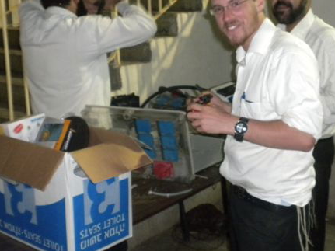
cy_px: 118
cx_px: 207
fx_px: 532
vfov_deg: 26.5
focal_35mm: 55
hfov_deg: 34.8
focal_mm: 6.6
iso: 400
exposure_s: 1/30
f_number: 3.5
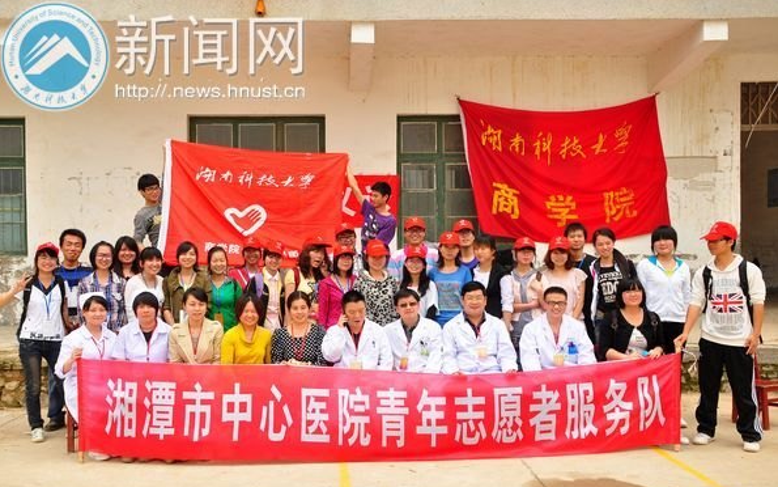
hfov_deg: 52.7
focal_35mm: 37
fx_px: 785
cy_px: 260
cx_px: 391
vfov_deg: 34.4
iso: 400
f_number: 3.8
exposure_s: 1/800
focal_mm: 24
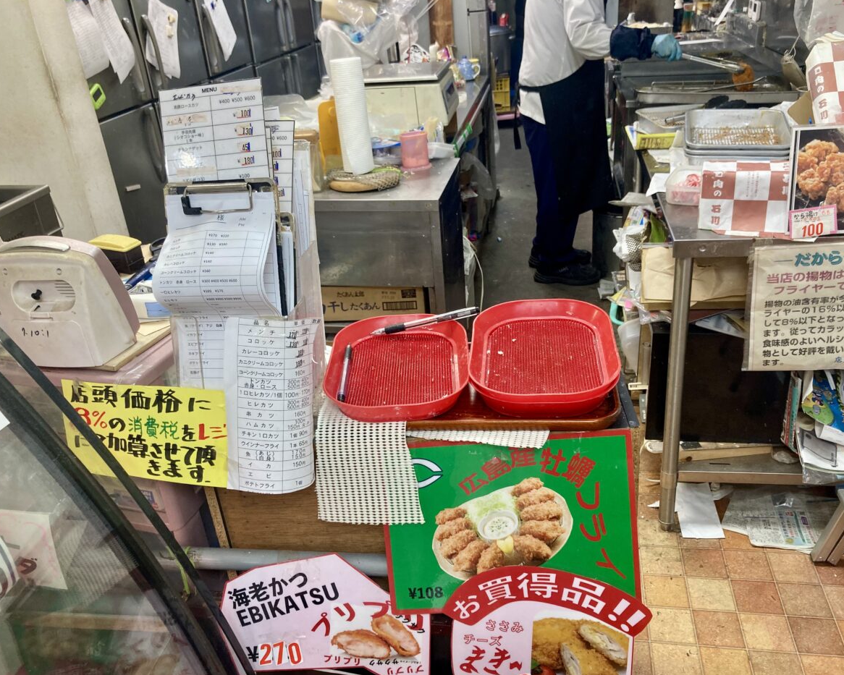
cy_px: 342
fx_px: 749
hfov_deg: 58.7
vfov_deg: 48.5
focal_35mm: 30
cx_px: 442
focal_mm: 3.99
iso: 50
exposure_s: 1/50
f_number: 1.8
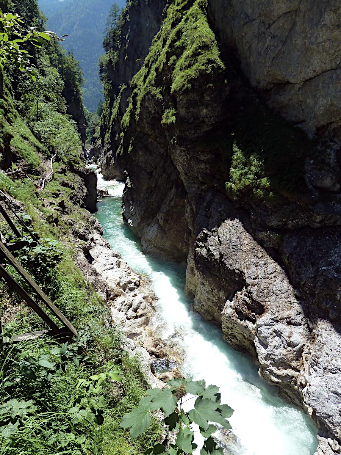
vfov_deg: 69.4
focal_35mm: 25
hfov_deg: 54.9
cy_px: 228
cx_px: 170
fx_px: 328
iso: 125
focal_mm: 4.1
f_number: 4
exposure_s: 1/400
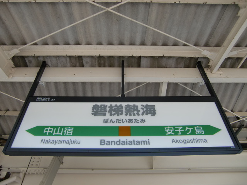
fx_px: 200
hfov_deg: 63.4
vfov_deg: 49.7
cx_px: 124
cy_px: 92
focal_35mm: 28
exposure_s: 1/60
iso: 80
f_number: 2.6
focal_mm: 4.9
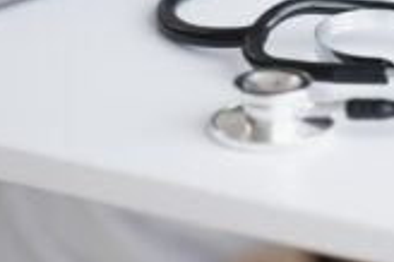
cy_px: -142
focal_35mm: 311
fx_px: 3400
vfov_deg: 4.4
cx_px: 478
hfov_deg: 6.6
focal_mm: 85
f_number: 2
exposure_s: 1/180
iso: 280
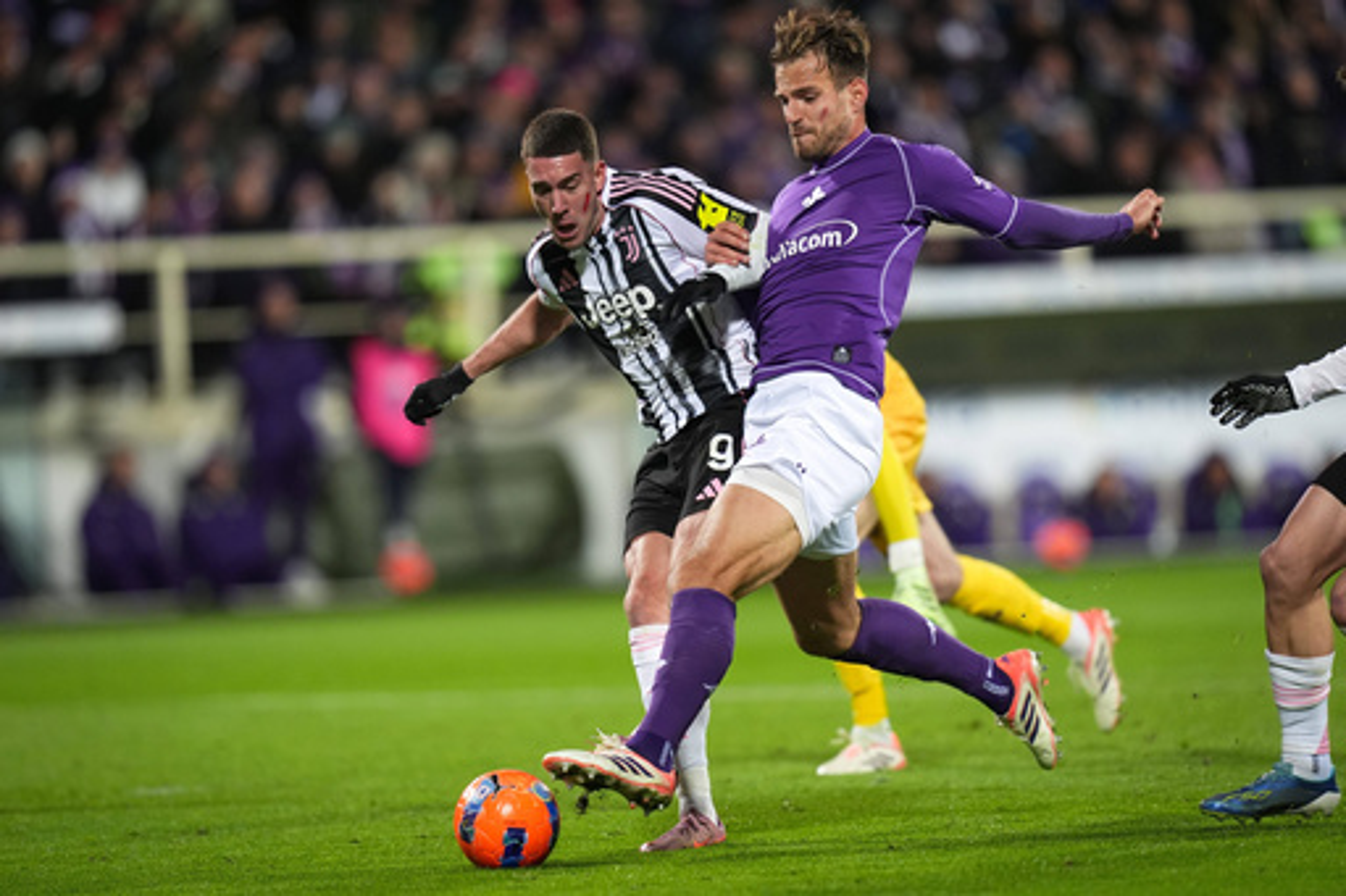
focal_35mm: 400
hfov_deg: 5.2
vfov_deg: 3.4
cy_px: 448
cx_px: 673
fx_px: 14950
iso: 2500
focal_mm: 400
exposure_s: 1/1600
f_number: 3.2
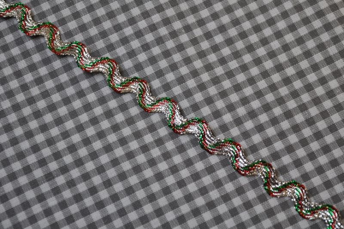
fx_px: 787
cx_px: 172
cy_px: 114
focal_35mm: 82
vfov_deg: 16.5
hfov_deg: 24.7
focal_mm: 55
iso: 400
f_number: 5.6
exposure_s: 1/100
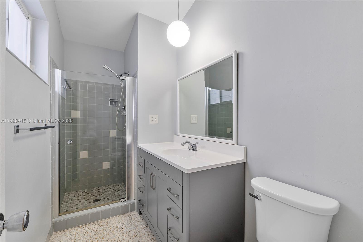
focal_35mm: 15
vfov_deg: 77.3
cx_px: 182
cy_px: 121
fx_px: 151
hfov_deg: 100.4
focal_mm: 10
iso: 160
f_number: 11
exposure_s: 1/5
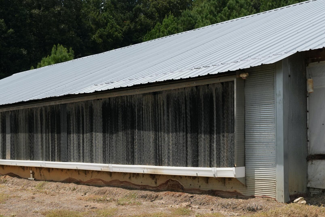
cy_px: 141
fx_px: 505
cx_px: 155
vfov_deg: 24.1
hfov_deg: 35.6
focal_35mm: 56
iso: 320
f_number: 4
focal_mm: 30
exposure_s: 1/4000
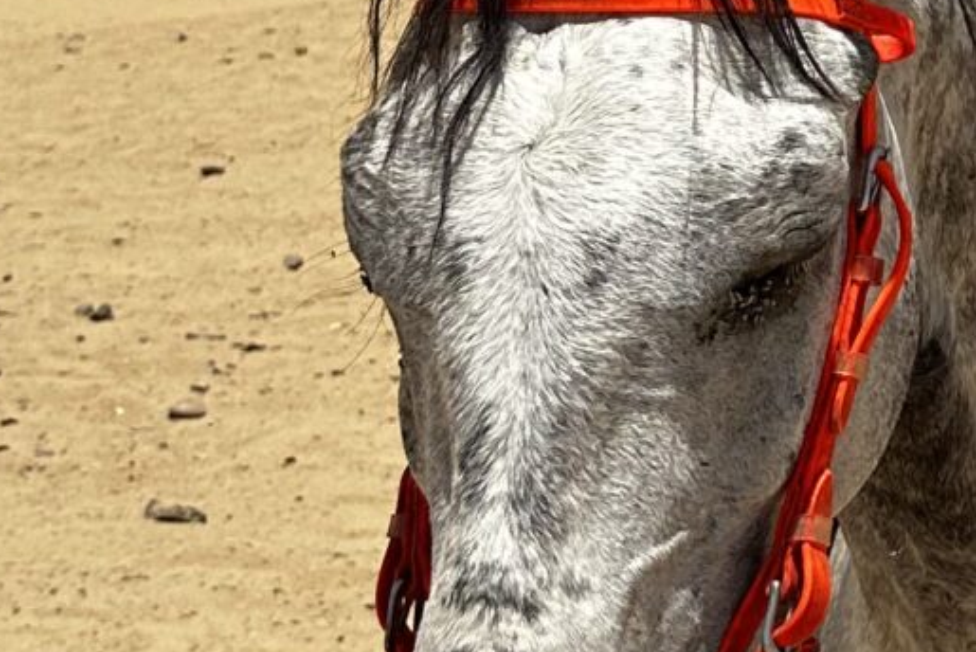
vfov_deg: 10.8
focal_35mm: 124
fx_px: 3364
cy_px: -210
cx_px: 1491
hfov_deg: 15.2
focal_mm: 6.86
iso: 80
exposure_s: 1/7576
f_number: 1.78
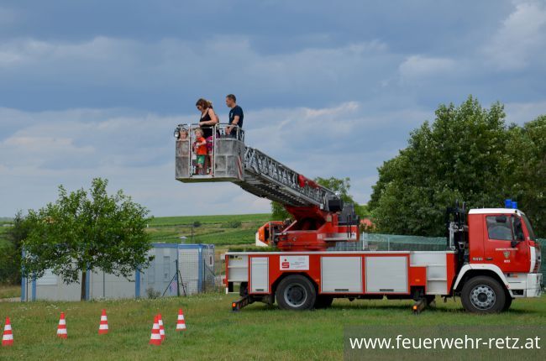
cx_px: 273
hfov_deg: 22.0
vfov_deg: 14.6
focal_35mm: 93
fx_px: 1407
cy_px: 180
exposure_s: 1/250
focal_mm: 62
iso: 100
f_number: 8
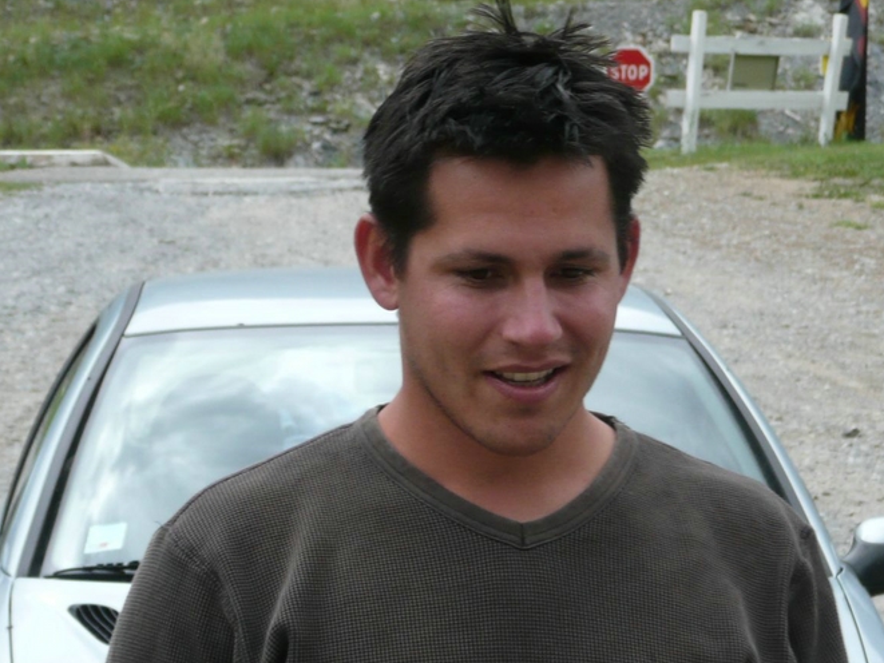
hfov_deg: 8.6
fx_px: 5900
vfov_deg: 6.4
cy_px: 336
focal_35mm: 231
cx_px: 468
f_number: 4.7
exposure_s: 1/160
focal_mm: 20.9
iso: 100
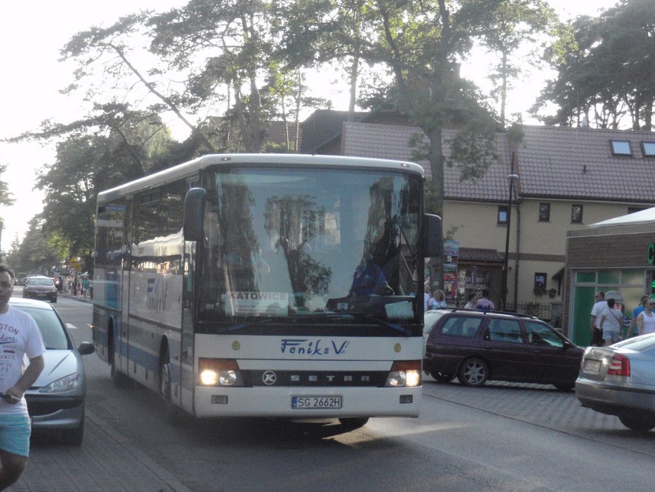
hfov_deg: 21.8
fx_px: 1703
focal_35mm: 90
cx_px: 320
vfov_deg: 16.4
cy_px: 228
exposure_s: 1/500
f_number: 5.1
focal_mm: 14.94
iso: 640
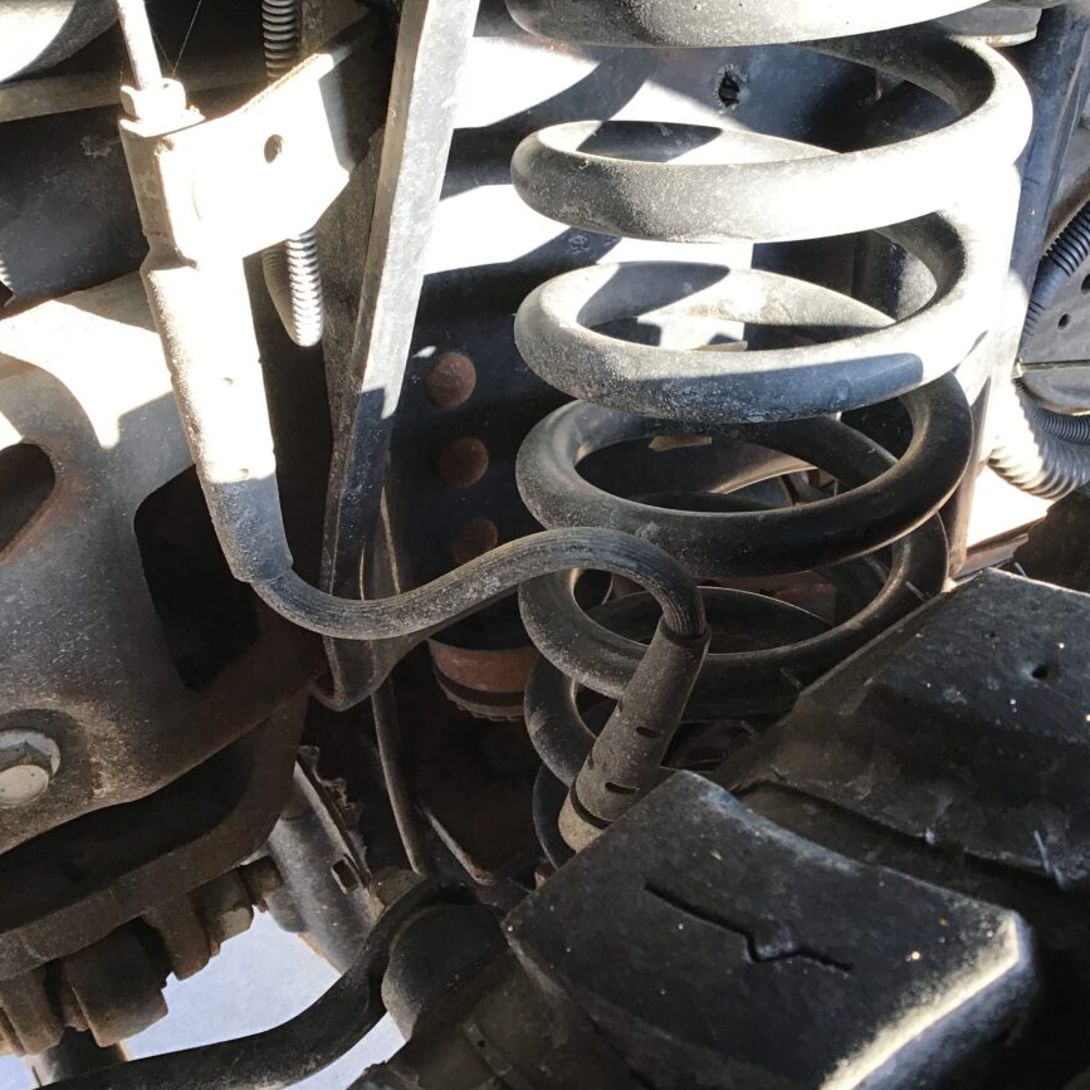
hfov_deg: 44.3
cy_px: 547
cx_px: 723
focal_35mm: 37
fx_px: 1318
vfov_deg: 44.9
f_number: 2.4
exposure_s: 1/30
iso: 25
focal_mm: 3.3
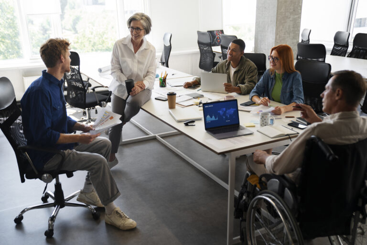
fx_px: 387
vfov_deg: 35.1
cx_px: 184
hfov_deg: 50.7
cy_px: 122
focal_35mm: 38
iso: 500
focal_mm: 38
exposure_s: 1/250
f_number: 2.8
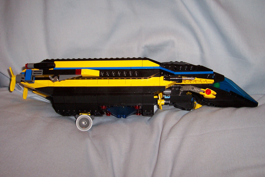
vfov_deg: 34.2
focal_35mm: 39
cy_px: 83
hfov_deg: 49.6
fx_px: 287
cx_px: 133
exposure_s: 1/60
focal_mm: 5.6
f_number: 2.8
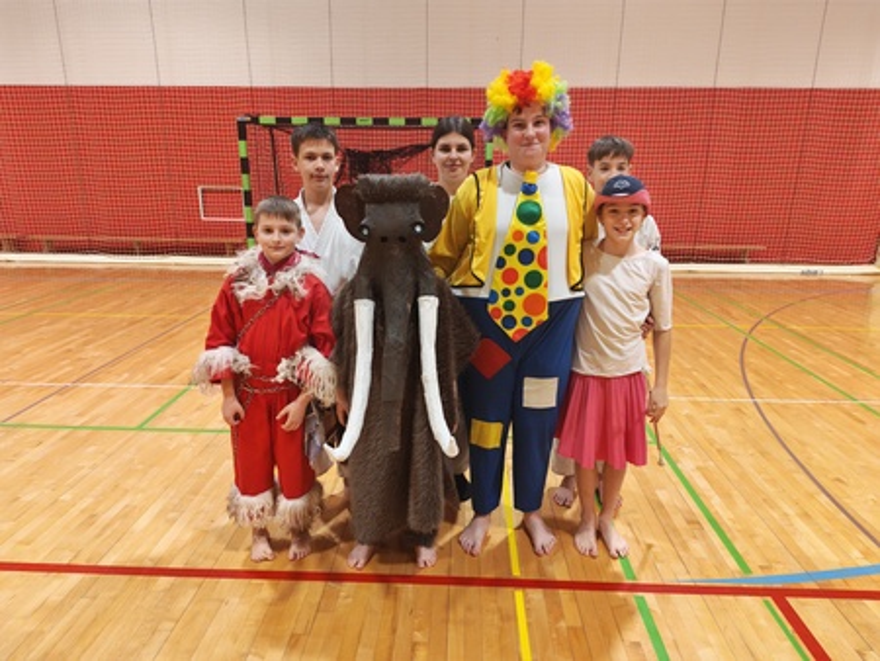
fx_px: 610
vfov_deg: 56.9
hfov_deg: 71.6
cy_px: 330
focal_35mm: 24
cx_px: 440
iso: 1000
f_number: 1.9
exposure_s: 1/100
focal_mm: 6.12
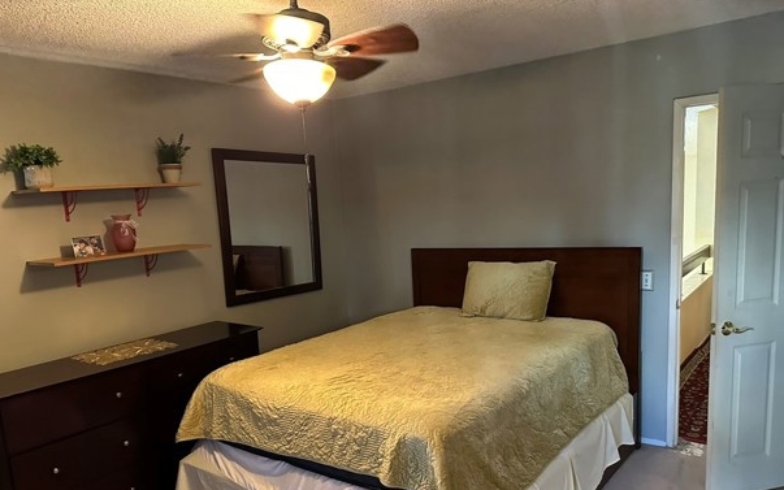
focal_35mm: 27
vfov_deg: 45.6
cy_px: 305
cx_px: 381
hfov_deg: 68.4
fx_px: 577
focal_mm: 6.86
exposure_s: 1/40
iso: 1000
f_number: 1.78
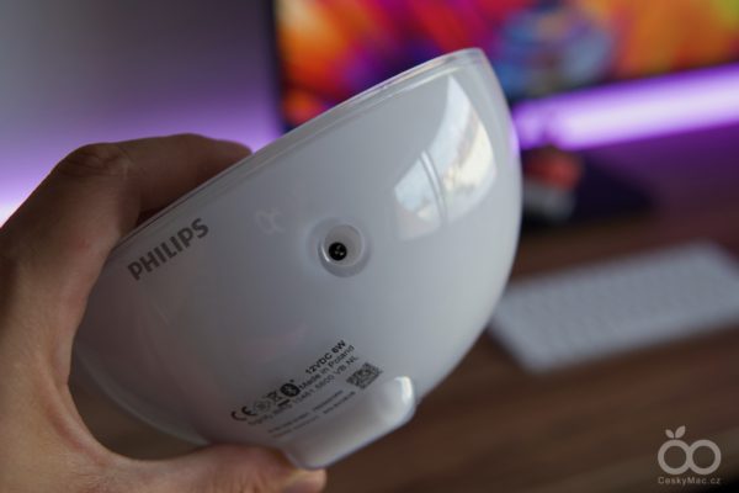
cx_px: 370
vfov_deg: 29.9
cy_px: 246
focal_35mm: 45
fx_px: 924
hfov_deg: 43.6
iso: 400
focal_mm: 30
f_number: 3.5
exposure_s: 1/50
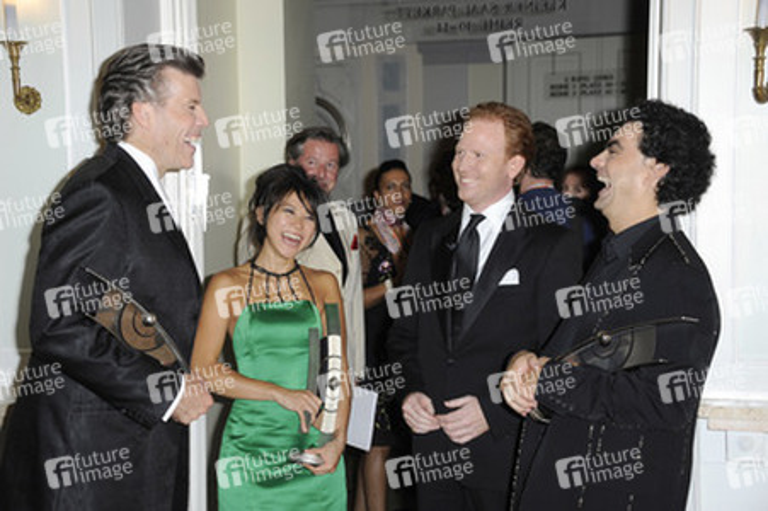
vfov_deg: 20.9
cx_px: 384
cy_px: 256
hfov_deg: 31.0
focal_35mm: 65
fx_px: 1386
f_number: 5.6
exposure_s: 1/160
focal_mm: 65
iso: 640
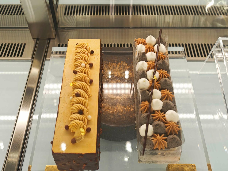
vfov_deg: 40.7
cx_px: 114
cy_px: 86
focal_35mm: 35
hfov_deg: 52.6
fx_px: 231
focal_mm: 8.72
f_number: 2.8
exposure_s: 1/120
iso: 120
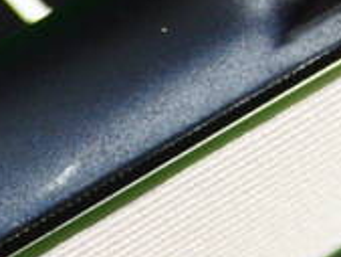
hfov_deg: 13.8
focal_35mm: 140
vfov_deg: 10.5
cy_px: 233
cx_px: -32
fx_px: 1380
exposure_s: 1/40
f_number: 3.6
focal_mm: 6.42
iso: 400
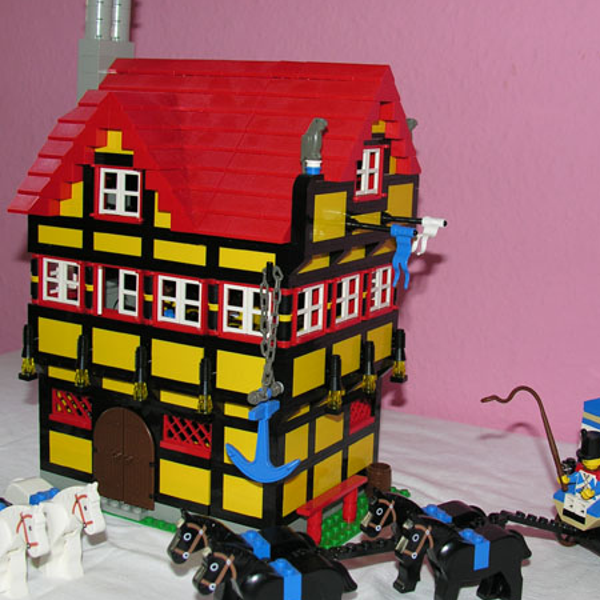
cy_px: 300
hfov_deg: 31.0
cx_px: 341
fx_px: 1079
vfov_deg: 31.1
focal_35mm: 55
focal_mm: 8.9
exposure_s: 1/60.1
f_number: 2.8
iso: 50
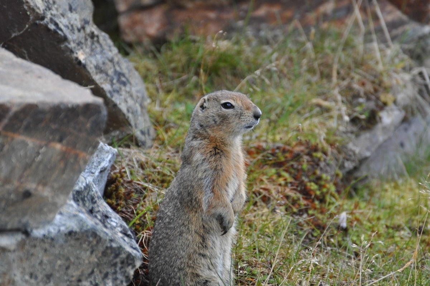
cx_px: 215
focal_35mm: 450
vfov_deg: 3.0
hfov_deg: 4.6
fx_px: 5368
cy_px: 143
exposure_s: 1/800
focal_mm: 300
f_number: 5.6
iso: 800
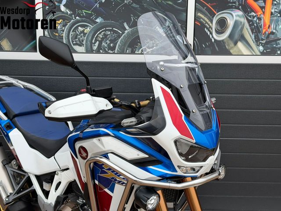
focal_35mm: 48
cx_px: 140
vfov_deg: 30.3
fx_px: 390
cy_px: 106
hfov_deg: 39.7
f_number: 1.78
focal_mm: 6.76
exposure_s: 1/1100
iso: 64
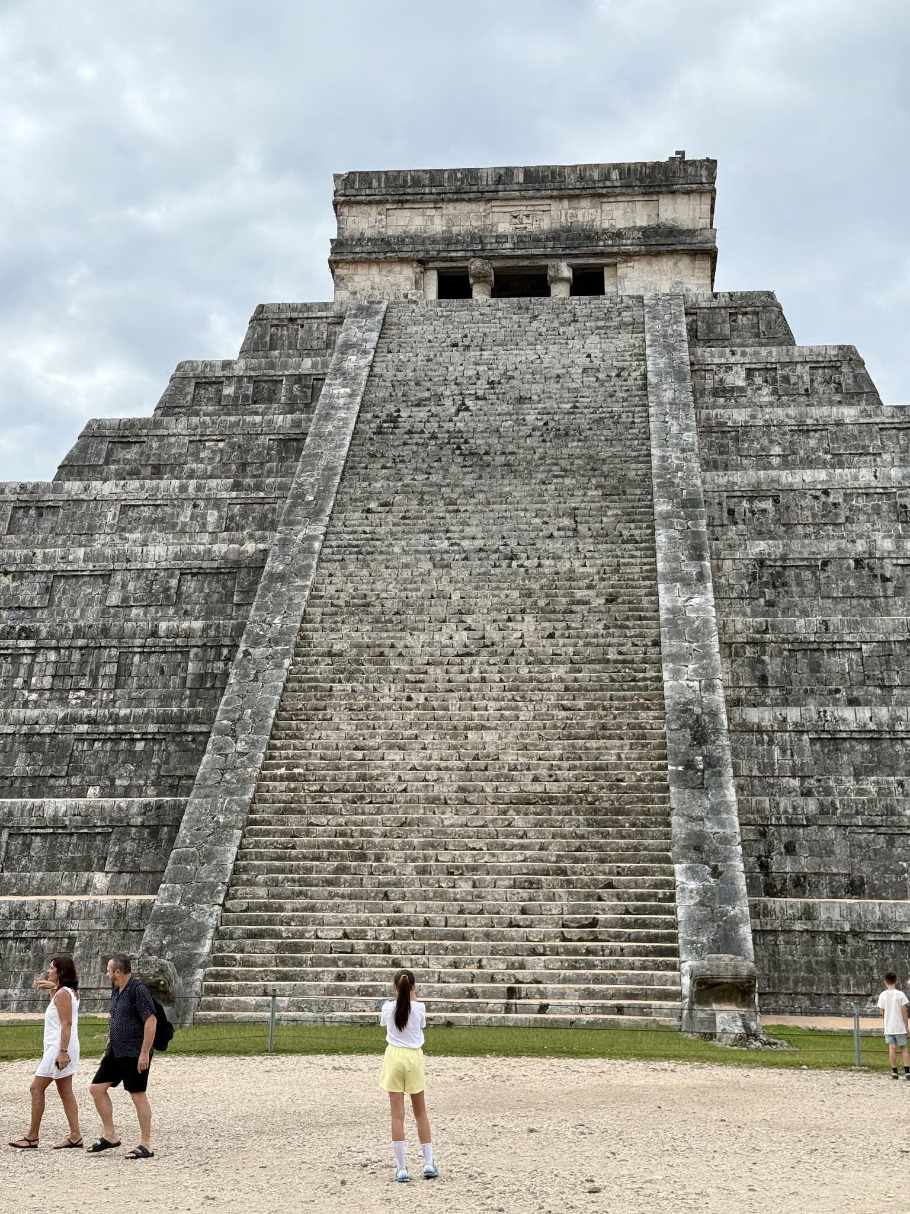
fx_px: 1682
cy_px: 607
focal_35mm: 48
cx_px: 455
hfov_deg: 30.3
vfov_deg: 39.7
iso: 80
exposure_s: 1/2865
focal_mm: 6.76
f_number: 1.78
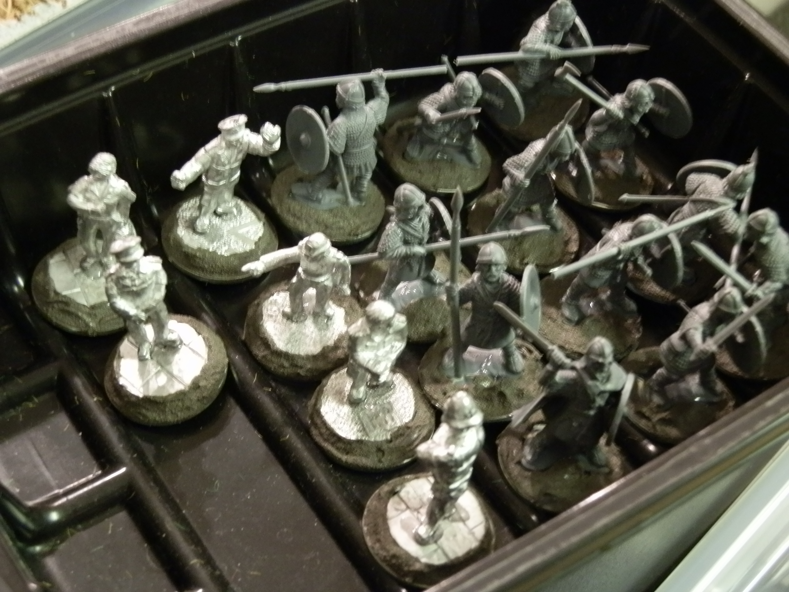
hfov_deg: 31.7
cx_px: 394
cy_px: 296
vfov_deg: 24.0
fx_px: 1390
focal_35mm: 61
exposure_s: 1/5
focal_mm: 10.99
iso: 400
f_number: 3.7
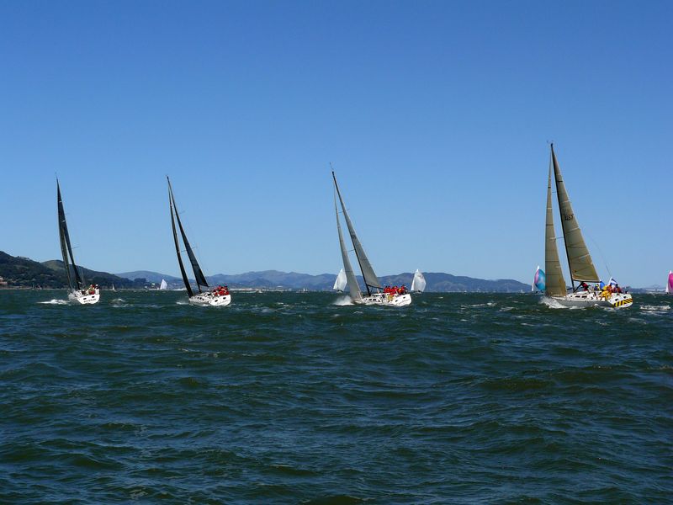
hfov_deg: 30.3
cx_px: 336
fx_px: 1244
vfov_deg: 22.9
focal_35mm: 64
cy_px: 252
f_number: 5.6
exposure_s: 1/1000
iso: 100
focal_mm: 10.7
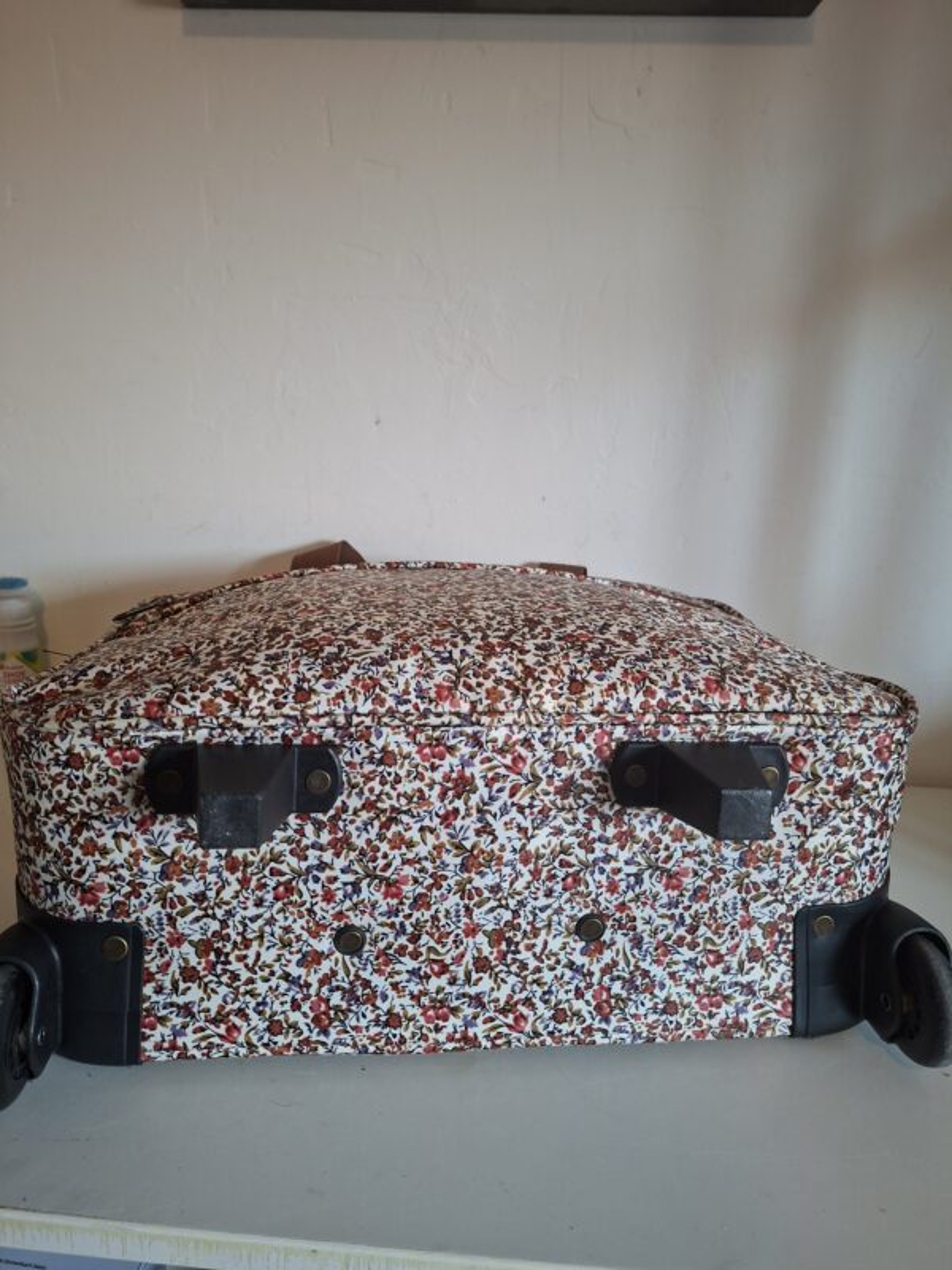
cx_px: 476
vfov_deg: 73.9
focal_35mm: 23
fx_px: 843
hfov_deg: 58.9
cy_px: 635
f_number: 1.8
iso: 320
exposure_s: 1/50
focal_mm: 5.54
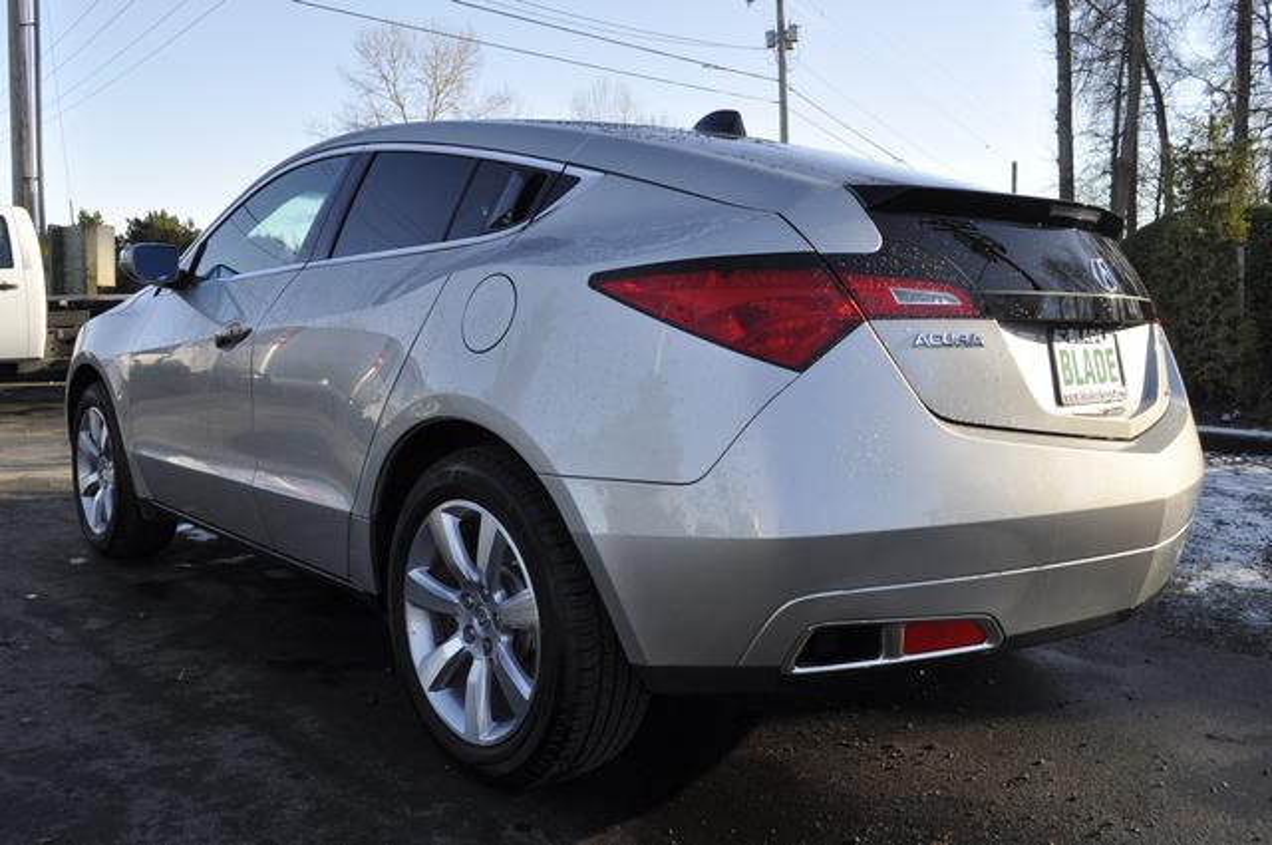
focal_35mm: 30
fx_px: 1059
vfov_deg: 43.5
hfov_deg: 62.0
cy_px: 422
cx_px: 636
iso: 200
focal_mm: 20
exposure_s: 1/160
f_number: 6.3
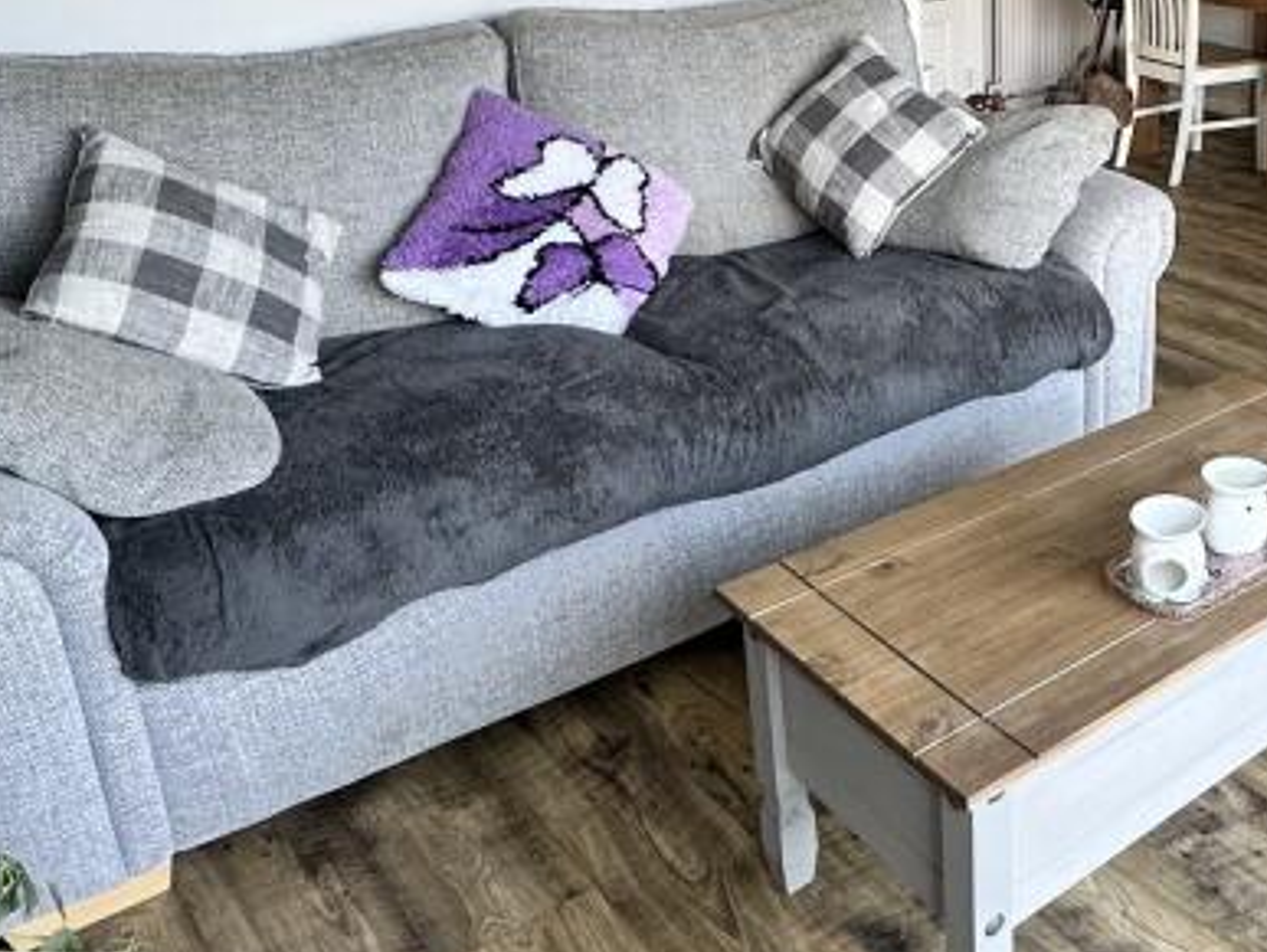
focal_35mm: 37
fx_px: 1356
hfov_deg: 45.0
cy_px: 255
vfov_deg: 37.9
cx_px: 1162
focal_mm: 2.22
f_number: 2.2
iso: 160
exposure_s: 1/100
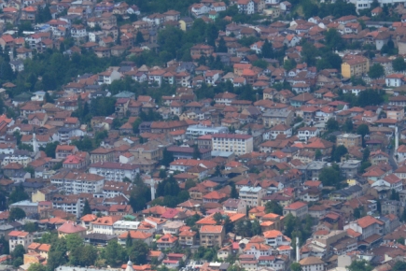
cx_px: 284
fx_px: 4186
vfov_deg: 3.7
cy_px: 178
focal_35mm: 371
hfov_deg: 5.6
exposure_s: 1/320
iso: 400
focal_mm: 105
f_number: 11
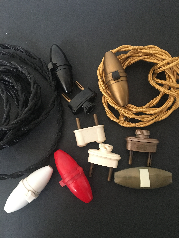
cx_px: 90
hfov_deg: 48.2
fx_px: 200
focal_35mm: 29
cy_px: 119
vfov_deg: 61.7
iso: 200
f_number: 2.2
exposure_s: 1/25
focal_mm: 4.15
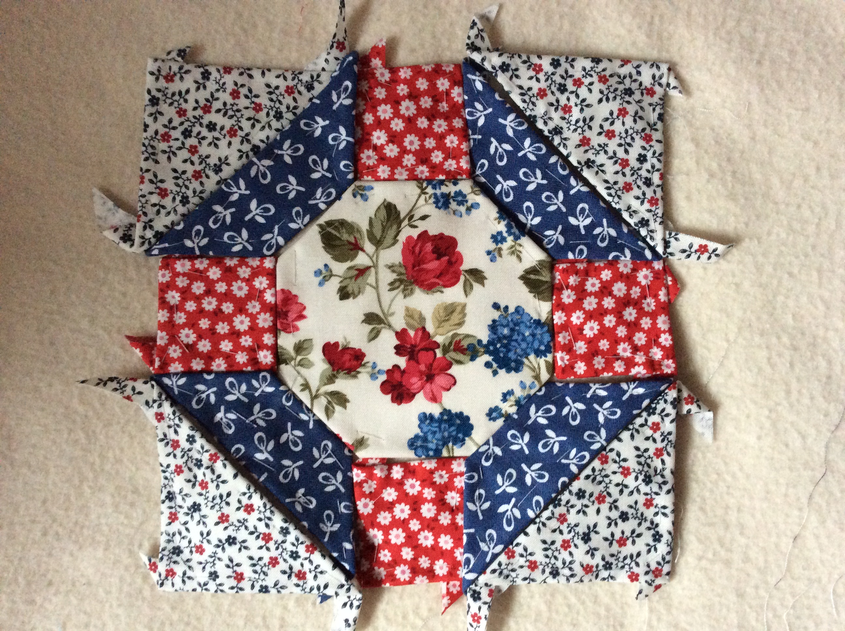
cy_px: 316
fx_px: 780
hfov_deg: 56.9
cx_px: 422
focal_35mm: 32
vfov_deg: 44.1
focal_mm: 3.3
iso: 320
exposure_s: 1/20
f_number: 2.4
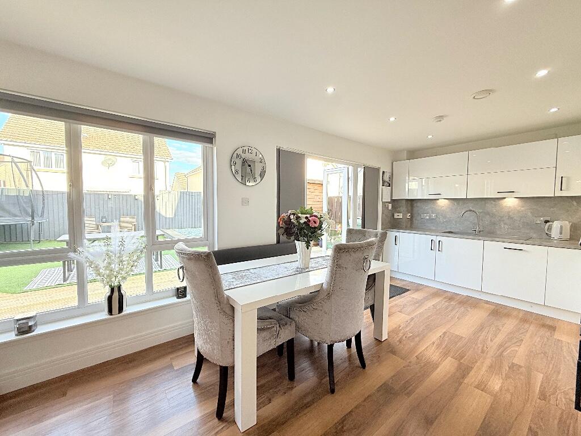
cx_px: 290
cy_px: 218
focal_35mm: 14
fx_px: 235
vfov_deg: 85.7
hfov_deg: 102.1
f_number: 2.2
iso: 64
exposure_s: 1/101
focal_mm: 2.22
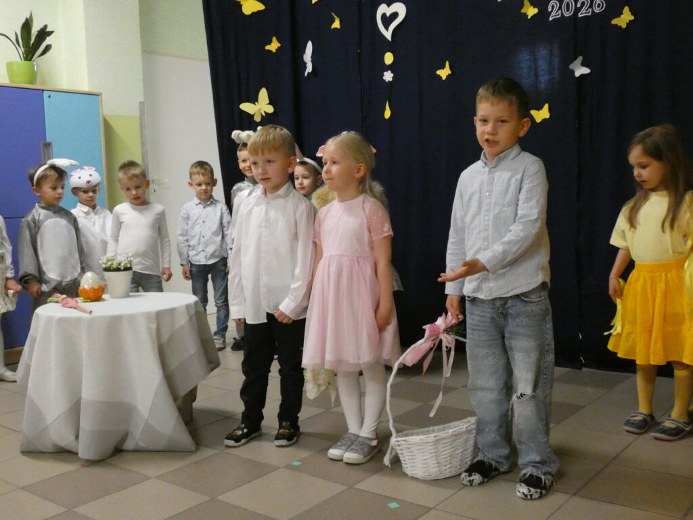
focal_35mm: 36
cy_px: 260
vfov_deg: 39.7
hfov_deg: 51.4
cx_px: 346
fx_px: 721
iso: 1600
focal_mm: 6.5
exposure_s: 1/60
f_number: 3.5
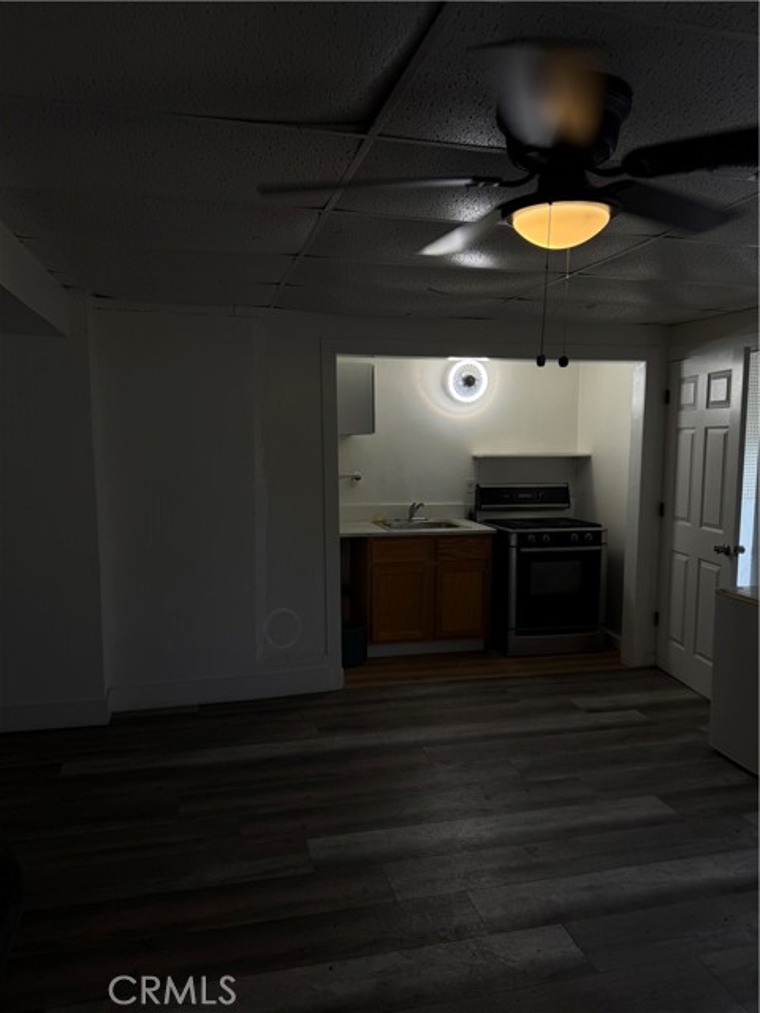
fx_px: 703
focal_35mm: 24
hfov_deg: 56.8
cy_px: 506
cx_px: 380
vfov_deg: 71.6
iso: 50
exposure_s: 1/121
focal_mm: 6.76
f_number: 1.78
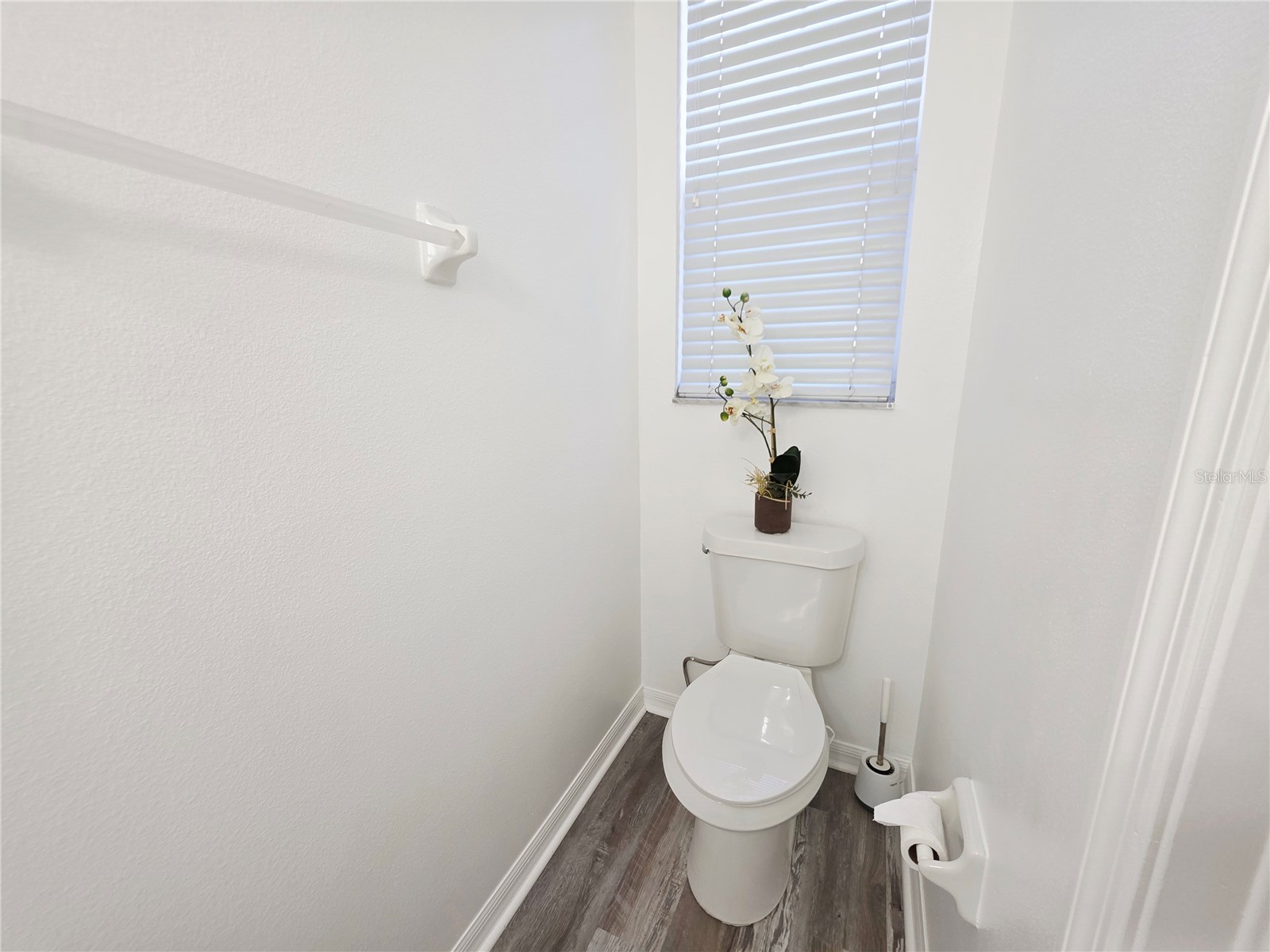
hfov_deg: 106.2
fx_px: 477
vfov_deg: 89.9
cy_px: 476
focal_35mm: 13
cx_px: 635
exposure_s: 1/120
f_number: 1.9
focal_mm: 2.2
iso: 160
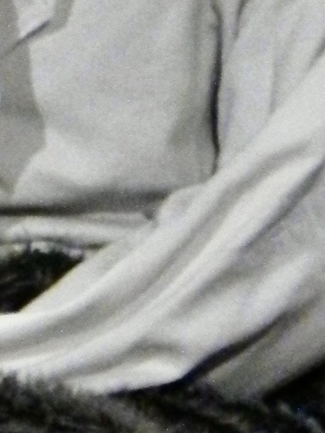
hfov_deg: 1.2
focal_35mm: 1255
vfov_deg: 1.6
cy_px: -125
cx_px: -75
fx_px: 15718
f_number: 5
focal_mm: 51.8
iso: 1600
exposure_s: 1/40
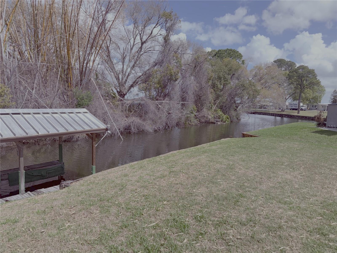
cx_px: 168
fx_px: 234
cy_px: 126
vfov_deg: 56.8
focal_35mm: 24
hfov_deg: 71.6
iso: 160
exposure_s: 1/5319
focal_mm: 6.76
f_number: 1.78
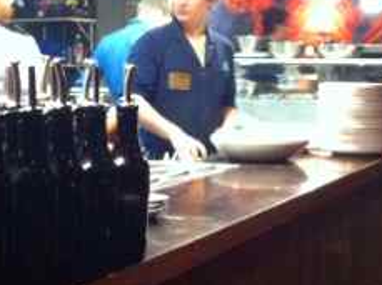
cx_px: 165
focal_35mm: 98
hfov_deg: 20.1
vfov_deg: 15.0
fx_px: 1080
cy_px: 78
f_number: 2.8
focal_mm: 3.85
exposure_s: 1/15
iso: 1000
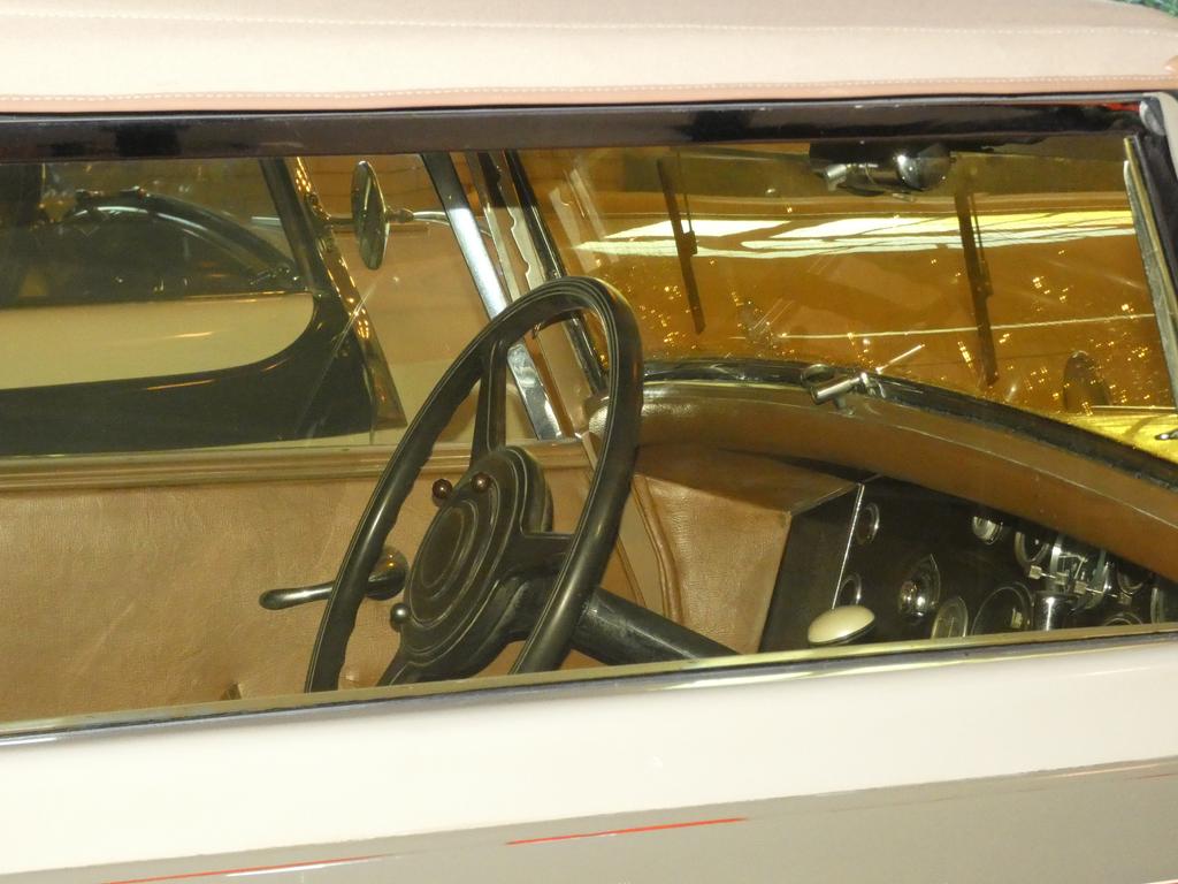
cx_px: 589
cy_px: 442
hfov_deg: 14.9
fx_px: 4492
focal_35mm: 132
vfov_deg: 11.2
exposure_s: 1/60
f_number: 5.2
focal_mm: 23.7
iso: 1250
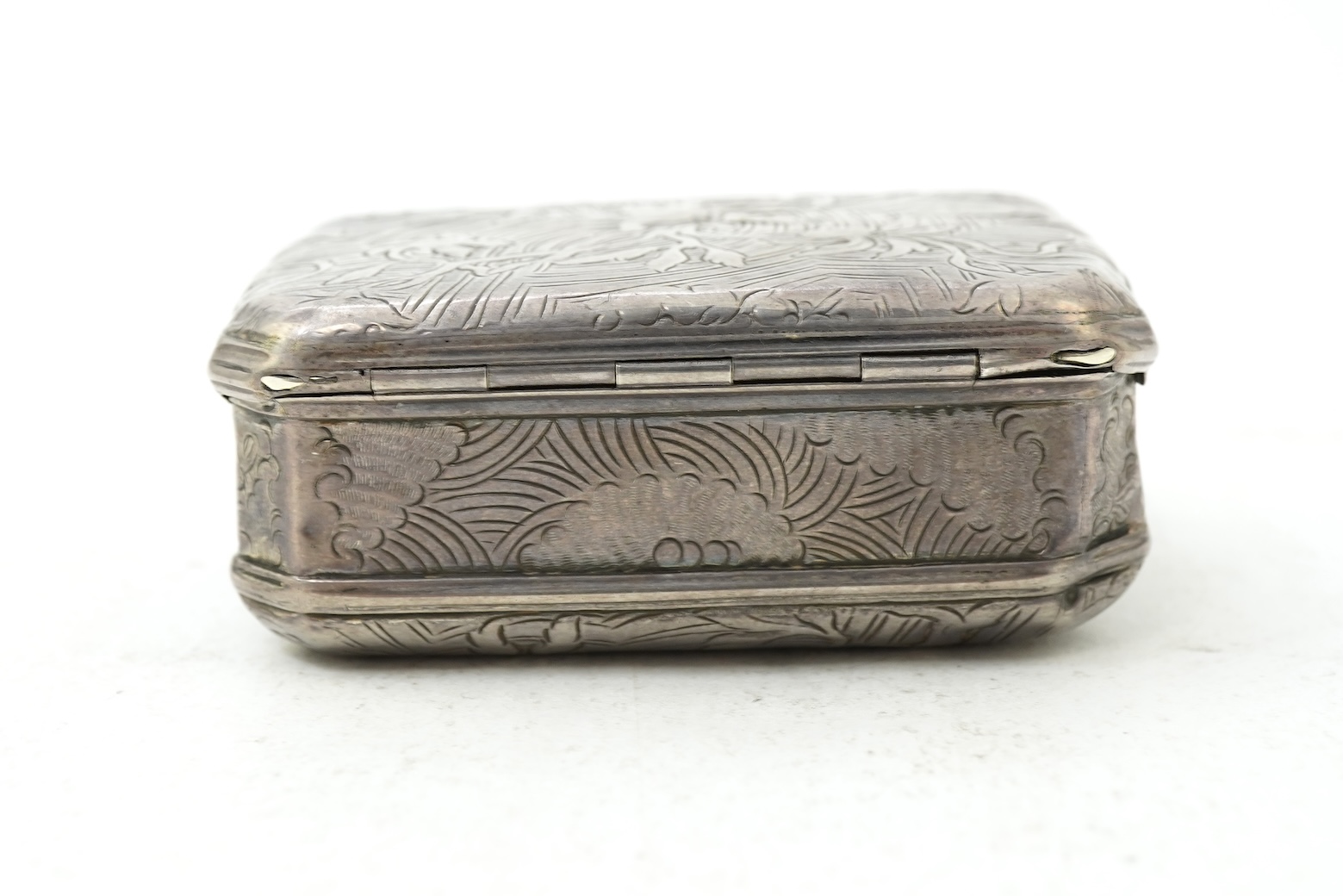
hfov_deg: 43.6
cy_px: 448
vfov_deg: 29.9
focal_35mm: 45
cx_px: 672
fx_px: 1679
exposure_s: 1/50
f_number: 13
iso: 640
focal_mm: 30
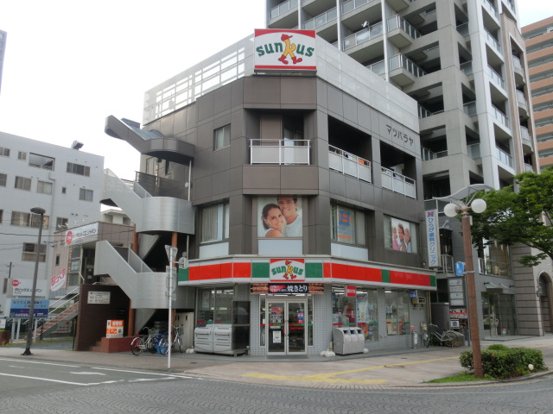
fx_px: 479
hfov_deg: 60.0
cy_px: 207
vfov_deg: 46.8
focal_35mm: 30
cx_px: 276
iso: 80
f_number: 3.5
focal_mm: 5.36
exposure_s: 1/250
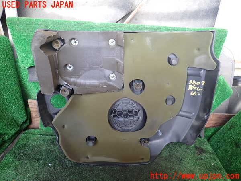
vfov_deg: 54.9
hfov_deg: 69.4
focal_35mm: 25
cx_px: 120
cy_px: 90
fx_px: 174
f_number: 2
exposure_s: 1/60
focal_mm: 4.5
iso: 125
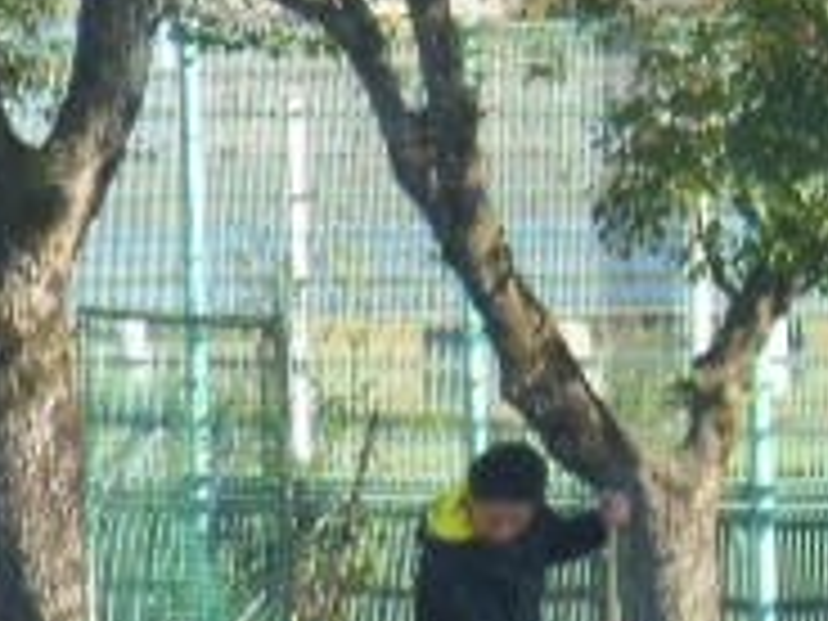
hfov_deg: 1.3
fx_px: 37865
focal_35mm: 1583
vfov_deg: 0.9
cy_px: 261
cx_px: 976
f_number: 5.9
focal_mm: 81
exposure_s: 1/250
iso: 200
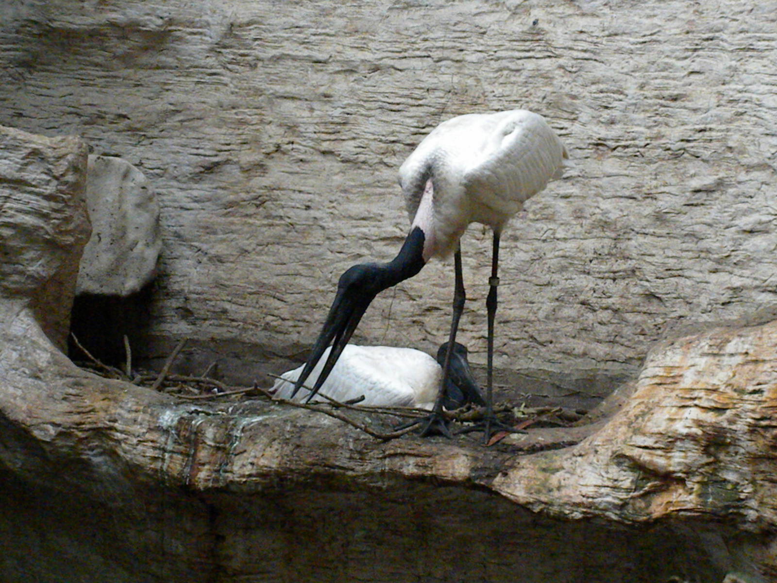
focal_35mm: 119
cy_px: 292
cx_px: 388
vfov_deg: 12.5
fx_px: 2671
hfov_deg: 16.6
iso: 2013
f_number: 5.1
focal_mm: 21
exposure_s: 1/253
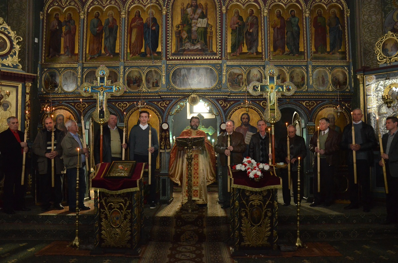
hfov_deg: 67.5
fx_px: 298
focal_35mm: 27
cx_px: 199
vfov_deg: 47.7
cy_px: 132
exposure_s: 1/60
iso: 3200
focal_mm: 18
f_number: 4
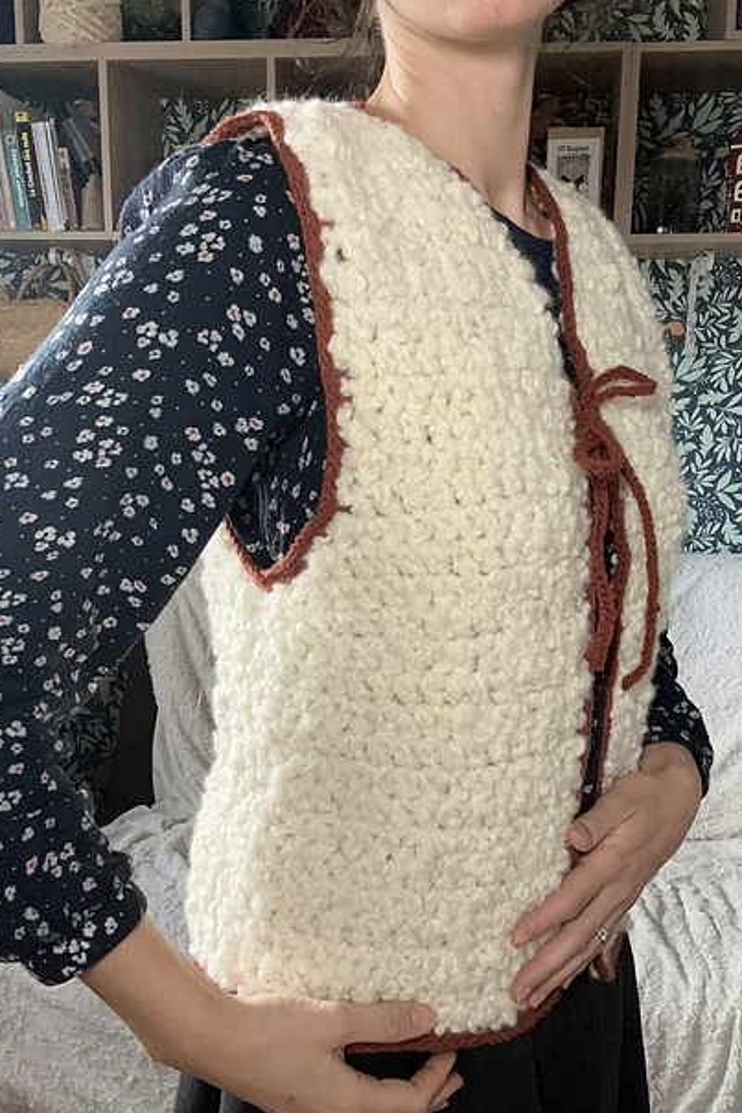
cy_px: 558
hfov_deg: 39.9
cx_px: 427
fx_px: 1020
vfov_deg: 57.2
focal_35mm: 33
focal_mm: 2.69
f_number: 1.9
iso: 125
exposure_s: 1/60
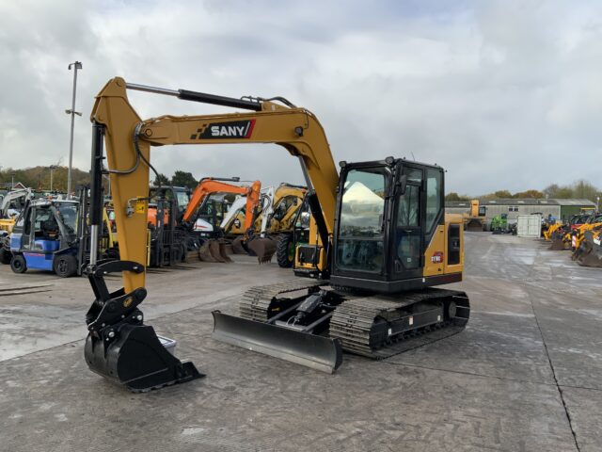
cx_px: 301
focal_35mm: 29
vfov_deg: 48.2
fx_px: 504
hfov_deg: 61.7
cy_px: 226
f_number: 1.8
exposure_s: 1/1195
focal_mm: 3
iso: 16
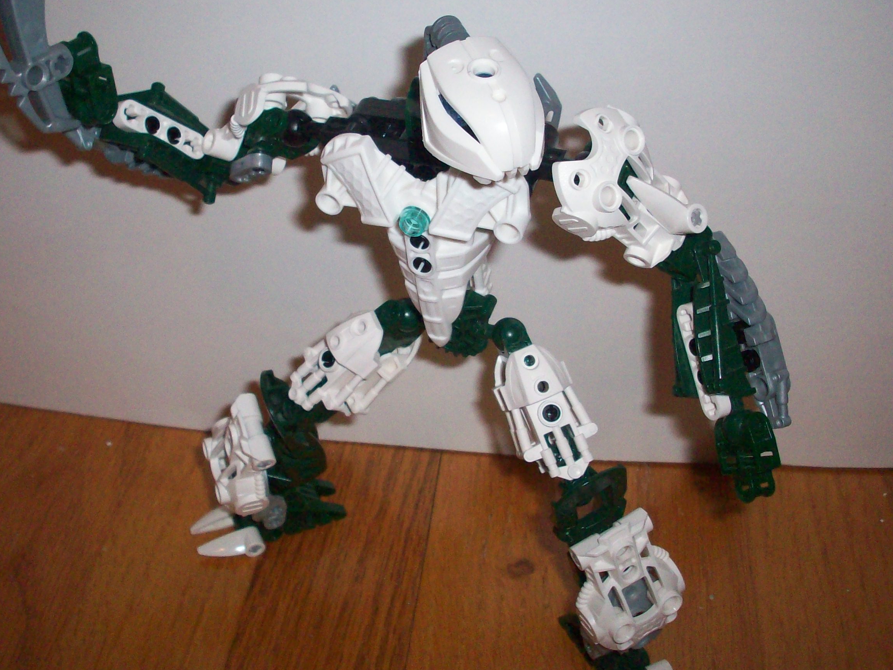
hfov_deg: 38.9
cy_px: 299
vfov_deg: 29.7
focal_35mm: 49
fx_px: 1264
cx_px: 401
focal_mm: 6.2
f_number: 2.8
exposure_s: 1/64
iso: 160
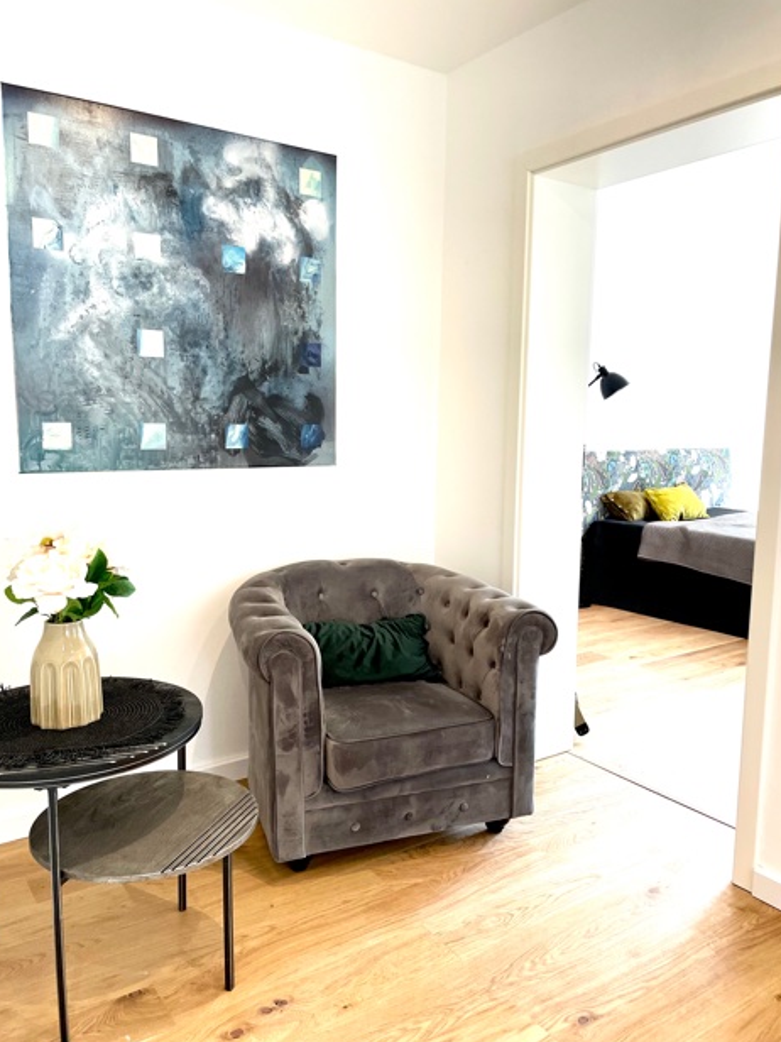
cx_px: 387
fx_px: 812
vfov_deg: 65.3
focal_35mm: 27
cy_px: 538
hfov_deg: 51.4
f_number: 1.6
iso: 125
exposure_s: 1/100
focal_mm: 4.2
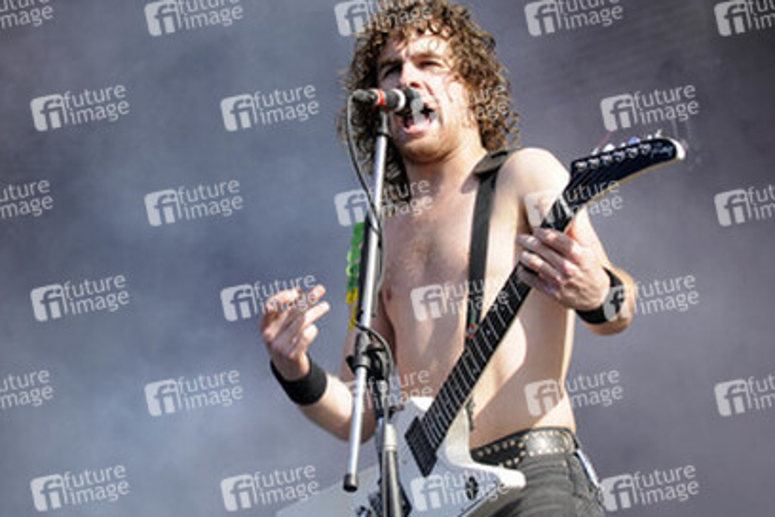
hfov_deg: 17.6
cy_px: 251
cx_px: 409
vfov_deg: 11.8
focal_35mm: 116
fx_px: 2497
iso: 250
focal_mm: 70
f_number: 7.1
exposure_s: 1/320
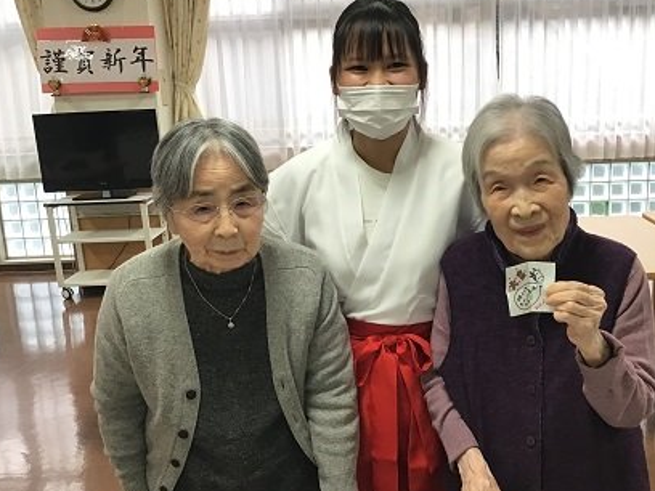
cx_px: 384
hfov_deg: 48.8
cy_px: 251
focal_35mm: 38
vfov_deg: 37.7
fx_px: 719
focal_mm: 3.3
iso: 40
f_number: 2.4
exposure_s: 1/30
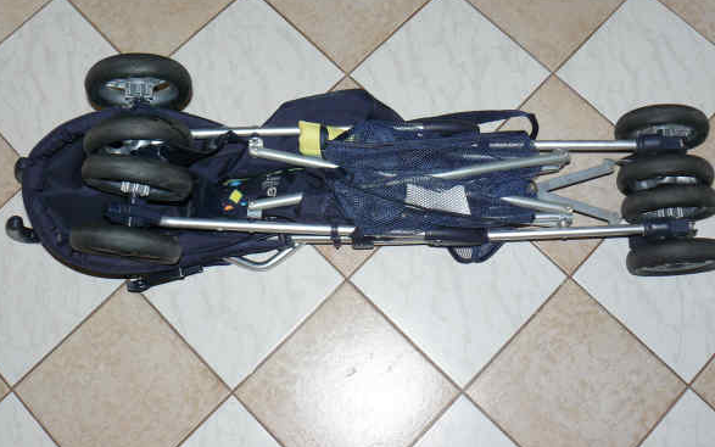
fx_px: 760
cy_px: 179
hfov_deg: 50.4
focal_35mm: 39
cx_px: 359
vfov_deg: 32.7
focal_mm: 6
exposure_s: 1/30
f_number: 4
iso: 100
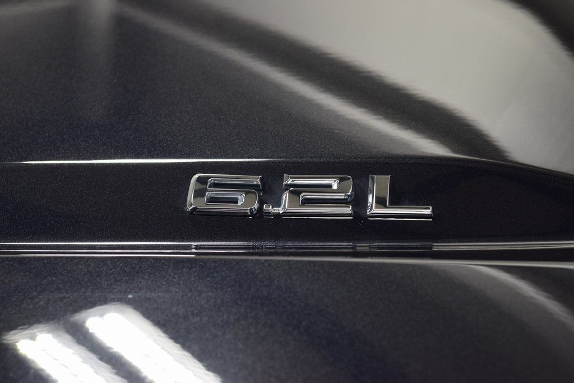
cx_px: 287
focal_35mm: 105
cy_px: 192
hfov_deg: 19.5
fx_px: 1674
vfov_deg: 13.0
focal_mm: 70
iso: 1000
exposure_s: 1/30
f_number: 7.1
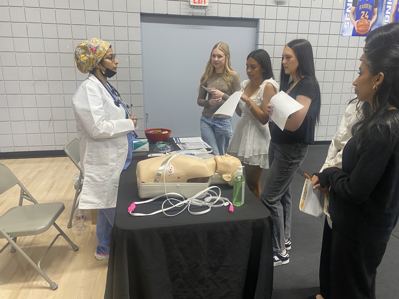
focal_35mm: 26
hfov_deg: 67.3
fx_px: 300
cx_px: 200
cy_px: 150
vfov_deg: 53.1
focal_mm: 4.25
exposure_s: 1/60
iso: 100
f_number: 1.8
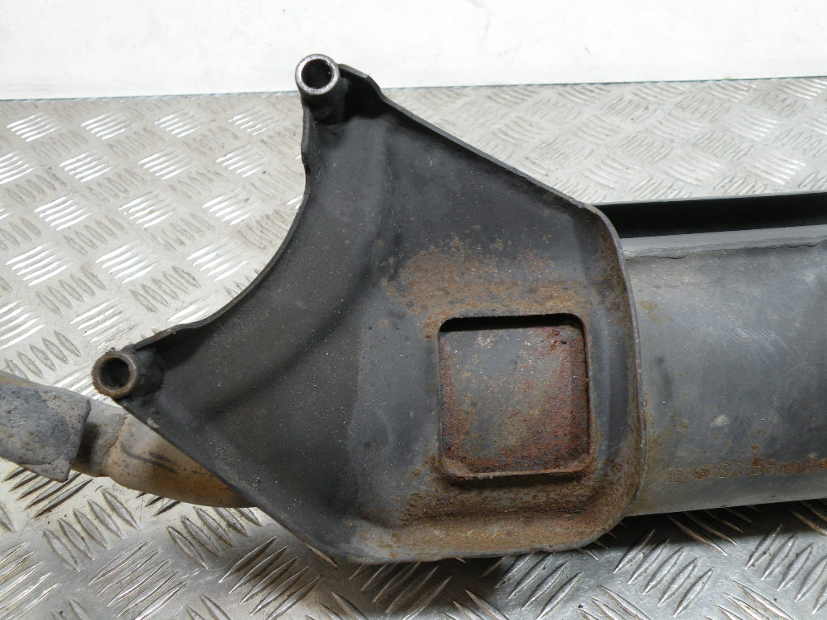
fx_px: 788
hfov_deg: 55.4
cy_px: 310
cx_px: 414
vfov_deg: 42.9
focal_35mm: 33
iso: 149
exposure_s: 1/75.3
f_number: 3.2
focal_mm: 5.8
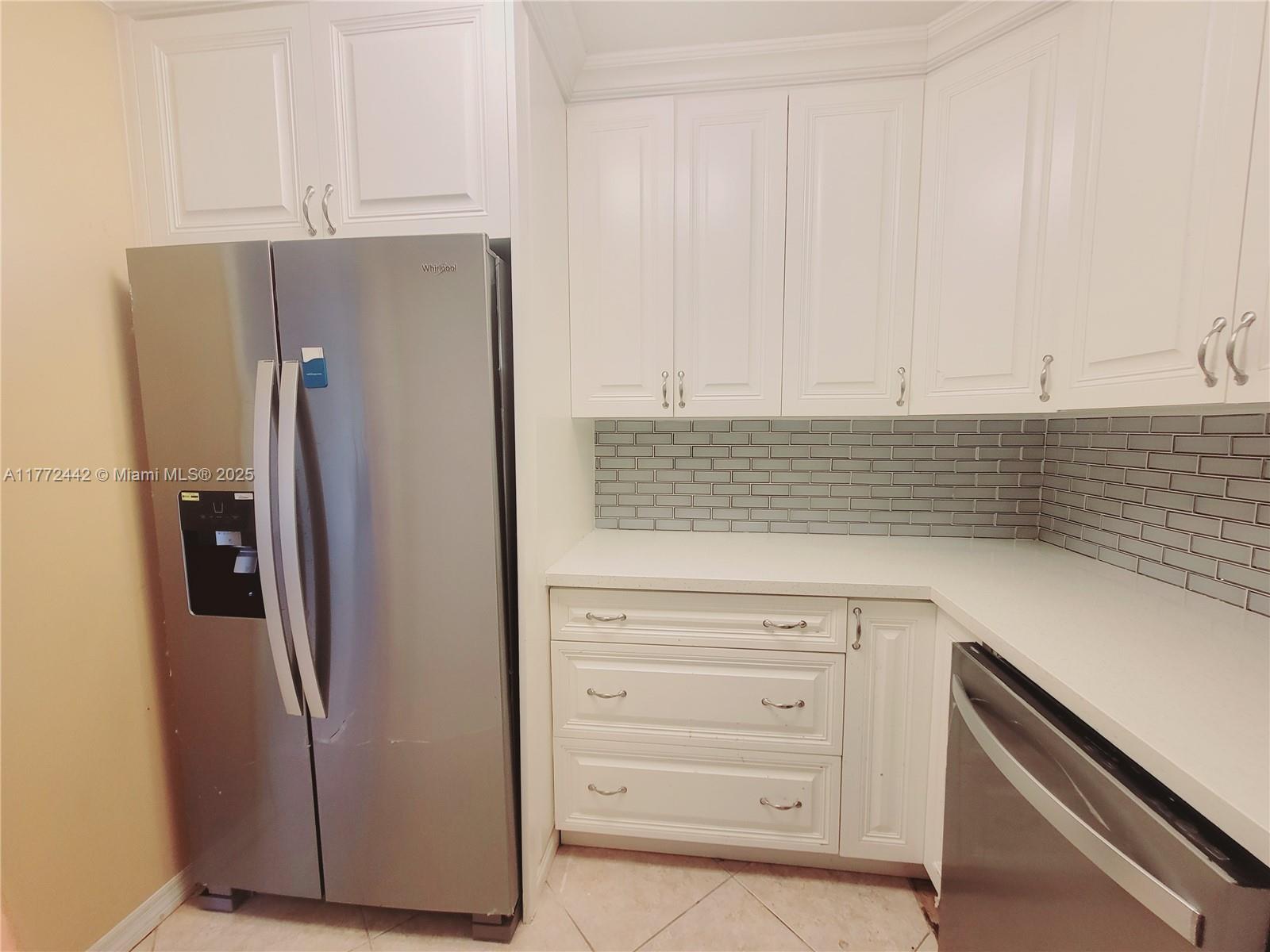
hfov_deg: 106.2
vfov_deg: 89.9
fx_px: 477
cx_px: 635
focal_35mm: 13
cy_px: 476
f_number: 2.2
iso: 125
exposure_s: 1/60
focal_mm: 2.2
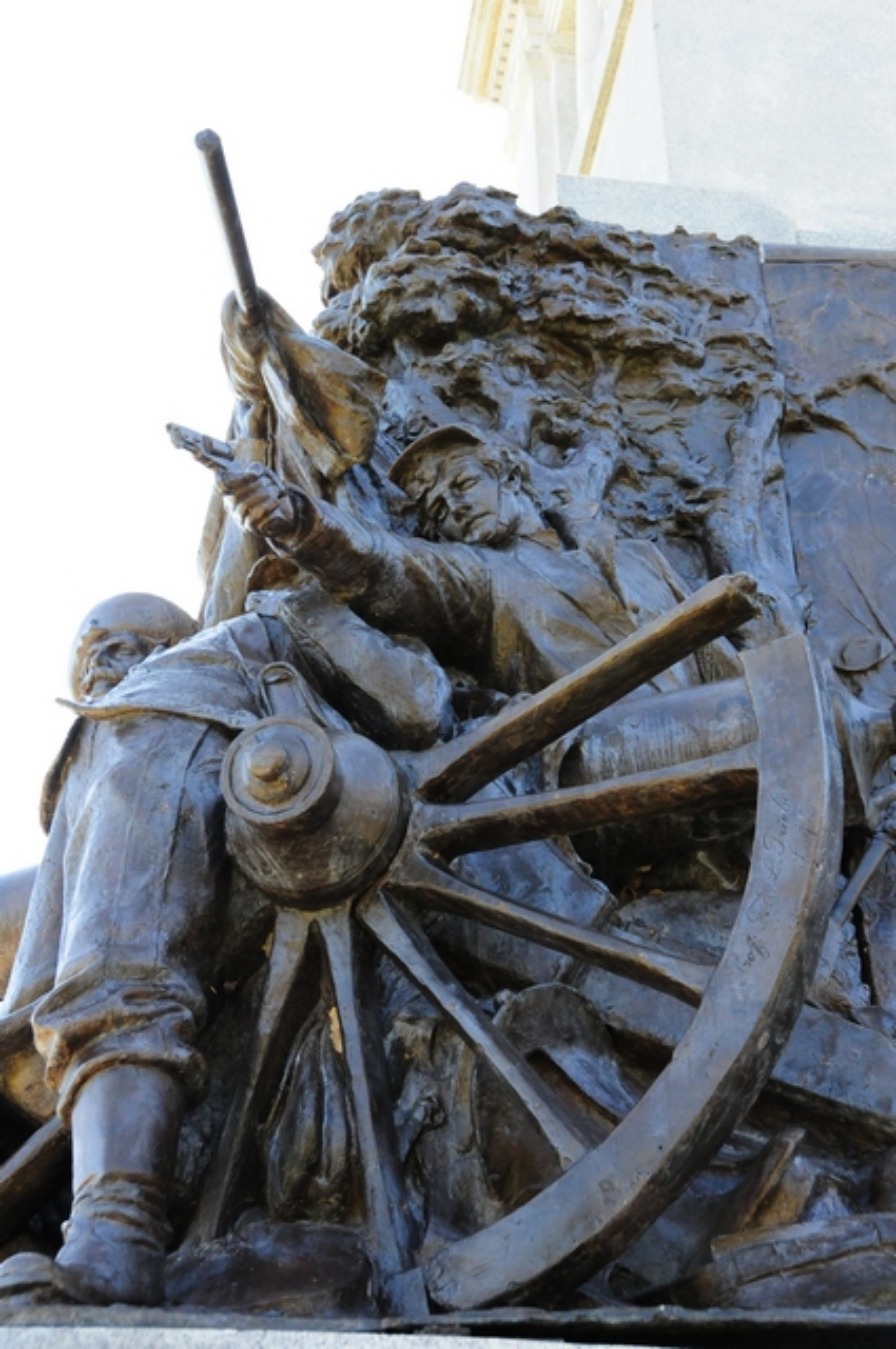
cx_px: 448
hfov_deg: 25.0
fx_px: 2021
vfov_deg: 36.9
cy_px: 674
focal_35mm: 54
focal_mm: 36
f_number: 8
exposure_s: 1/250
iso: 1000
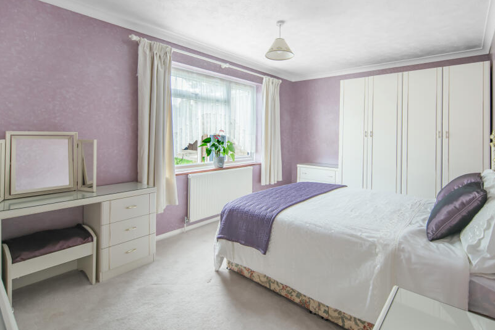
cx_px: 276
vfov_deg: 54.8
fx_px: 316
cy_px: 134
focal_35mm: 23
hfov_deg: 75.8
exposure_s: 1/4
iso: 64
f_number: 8
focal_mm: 18
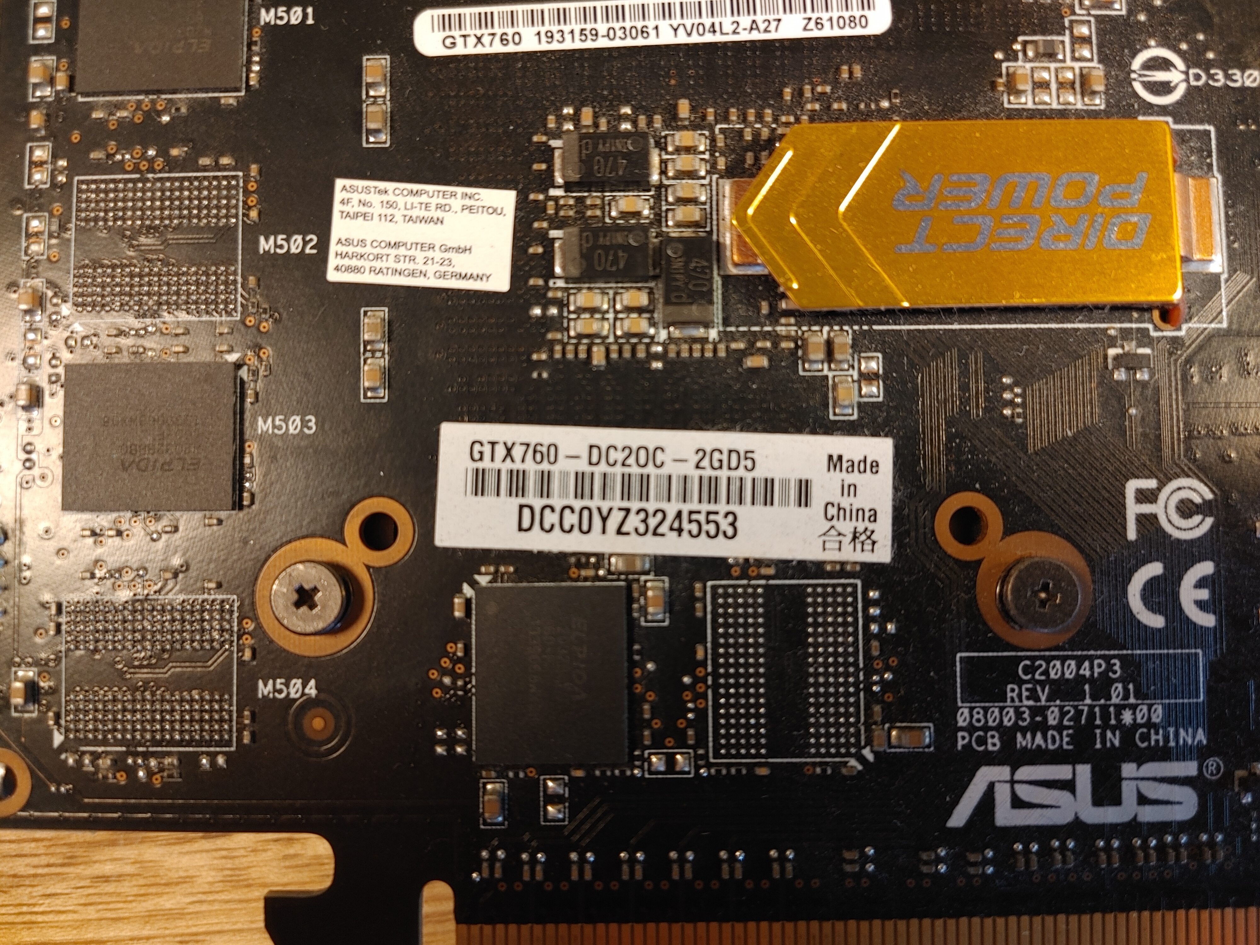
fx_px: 946
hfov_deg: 67.3
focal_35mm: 26
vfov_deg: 53.1
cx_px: 630
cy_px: 472
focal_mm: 4.81
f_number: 1.8
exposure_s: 1/50
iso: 150
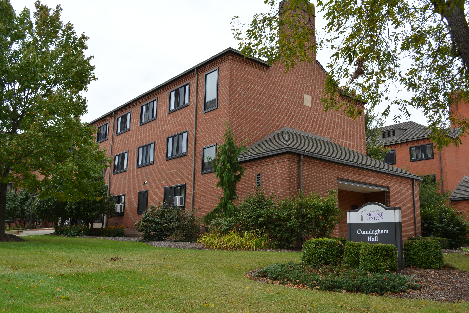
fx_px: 430
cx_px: 234
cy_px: 156
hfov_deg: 57.2
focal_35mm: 33
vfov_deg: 40.0
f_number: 7.1
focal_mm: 22
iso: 200
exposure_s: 1/200
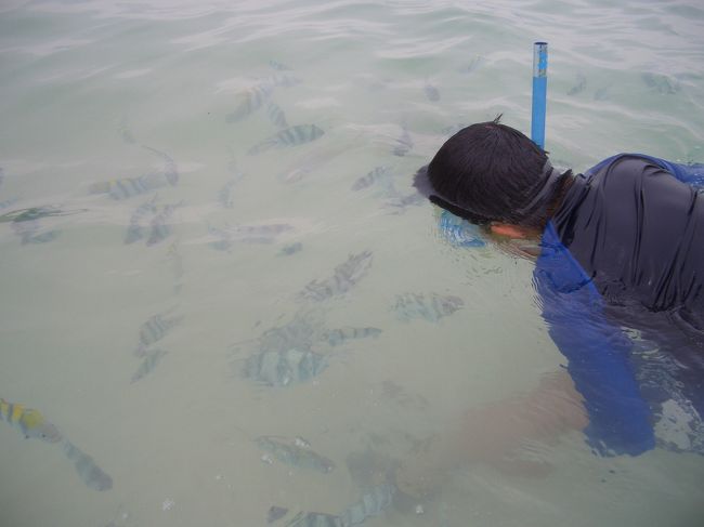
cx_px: 352
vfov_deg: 40.7
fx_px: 712
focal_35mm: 35
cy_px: 264
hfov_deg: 52.6
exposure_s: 1/800
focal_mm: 5.8
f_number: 2.6
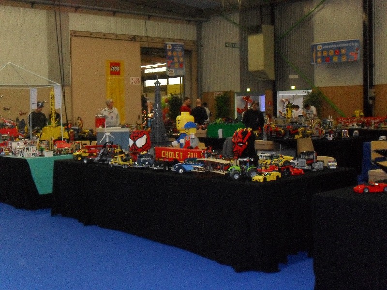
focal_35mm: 49
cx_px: 194
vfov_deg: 29.7
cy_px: 145
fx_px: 548
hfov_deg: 38.9
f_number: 3.9
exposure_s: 1/45
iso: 400
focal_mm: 8.7
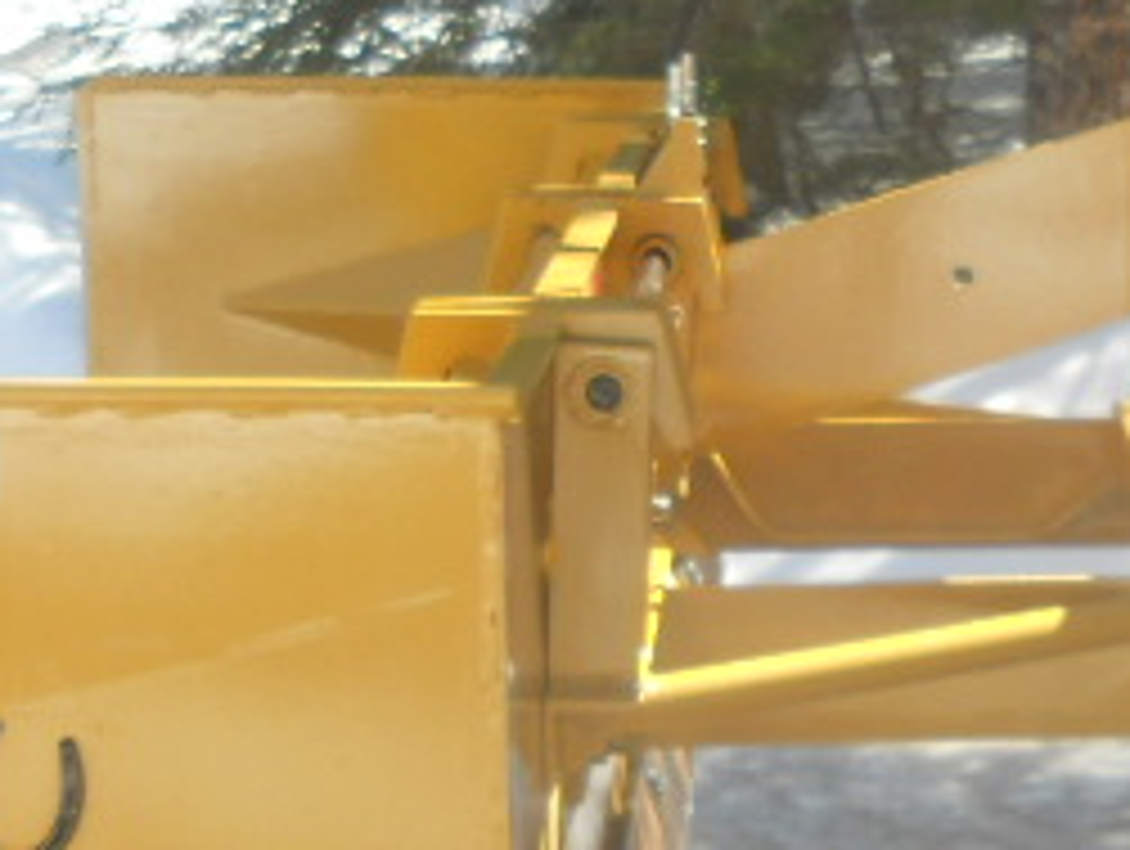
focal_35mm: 110
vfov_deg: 13.4
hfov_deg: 17.8
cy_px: 670
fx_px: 3596
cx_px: 792
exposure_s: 1/200
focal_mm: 4.9
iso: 80
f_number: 3.2
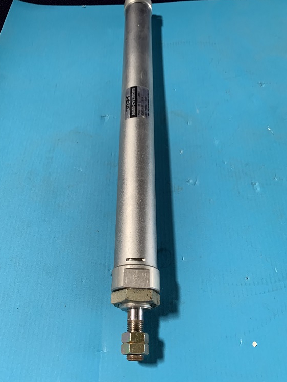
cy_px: 186
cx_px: 139
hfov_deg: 49.7
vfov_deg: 63.4
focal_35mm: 28
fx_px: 309
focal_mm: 4.25
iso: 160
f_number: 1.8
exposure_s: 1/60
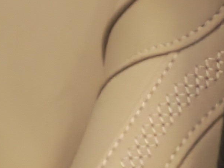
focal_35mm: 209
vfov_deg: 6.6
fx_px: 1352
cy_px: -305
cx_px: -388
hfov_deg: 8.3
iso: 797
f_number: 1.9
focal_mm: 6.12
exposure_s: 1/100
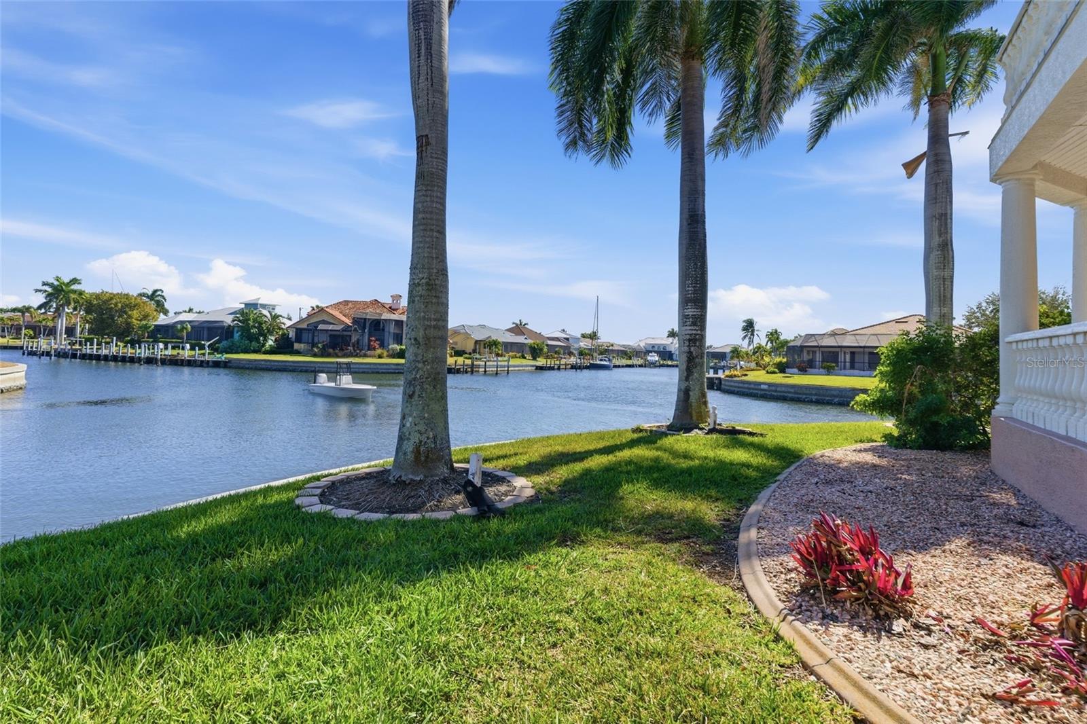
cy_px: 362
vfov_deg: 73.7
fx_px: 483
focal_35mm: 16
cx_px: 544
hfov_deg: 96.7
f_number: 9
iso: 400
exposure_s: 1/4000
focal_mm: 16
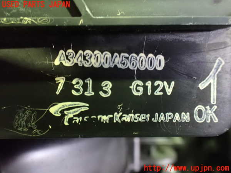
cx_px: 116
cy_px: 86
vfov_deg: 46.8
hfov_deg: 60.0
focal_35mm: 30
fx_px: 200
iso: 1600
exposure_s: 1/10
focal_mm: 5.4
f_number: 2.3
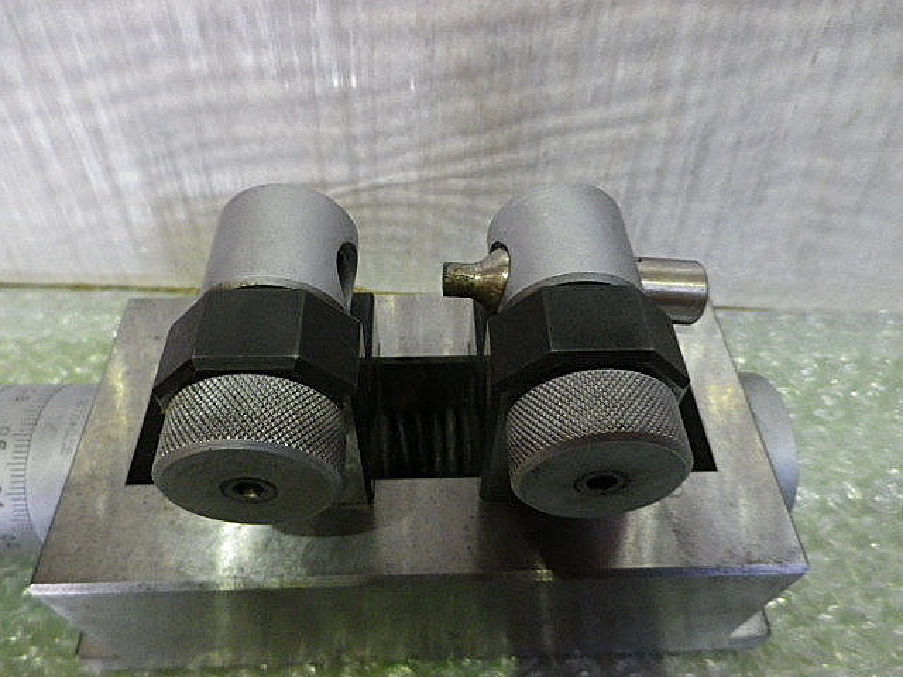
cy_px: 338
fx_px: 652
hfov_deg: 69.4
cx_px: 452
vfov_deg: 54.9
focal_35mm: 25
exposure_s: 1/20
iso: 400
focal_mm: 4.5
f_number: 3.5
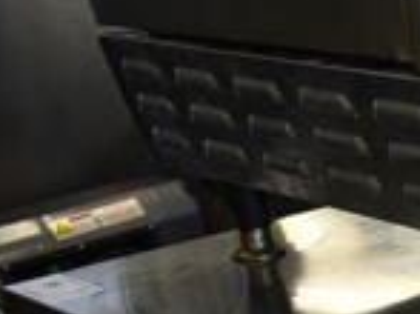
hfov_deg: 14.7
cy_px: 422
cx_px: 860
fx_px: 1309
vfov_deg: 13.2
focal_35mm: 108
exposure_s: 1/30
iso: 100
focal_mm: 18
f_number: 3.5
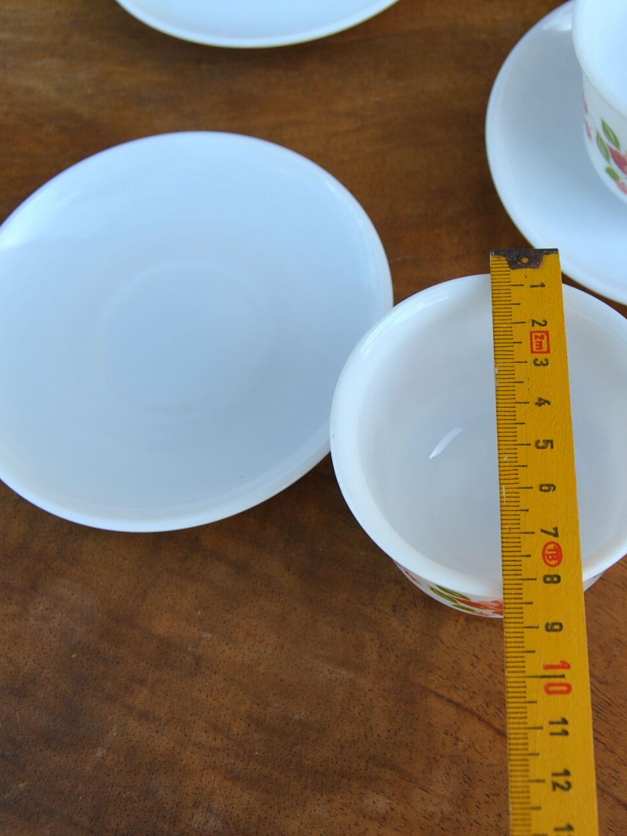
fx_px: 1159
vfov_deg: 39.7
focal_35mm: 48
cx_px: 410
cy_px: 422
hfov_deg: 30.1
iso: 100
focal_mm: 22
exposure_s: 1/125
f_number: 5.6
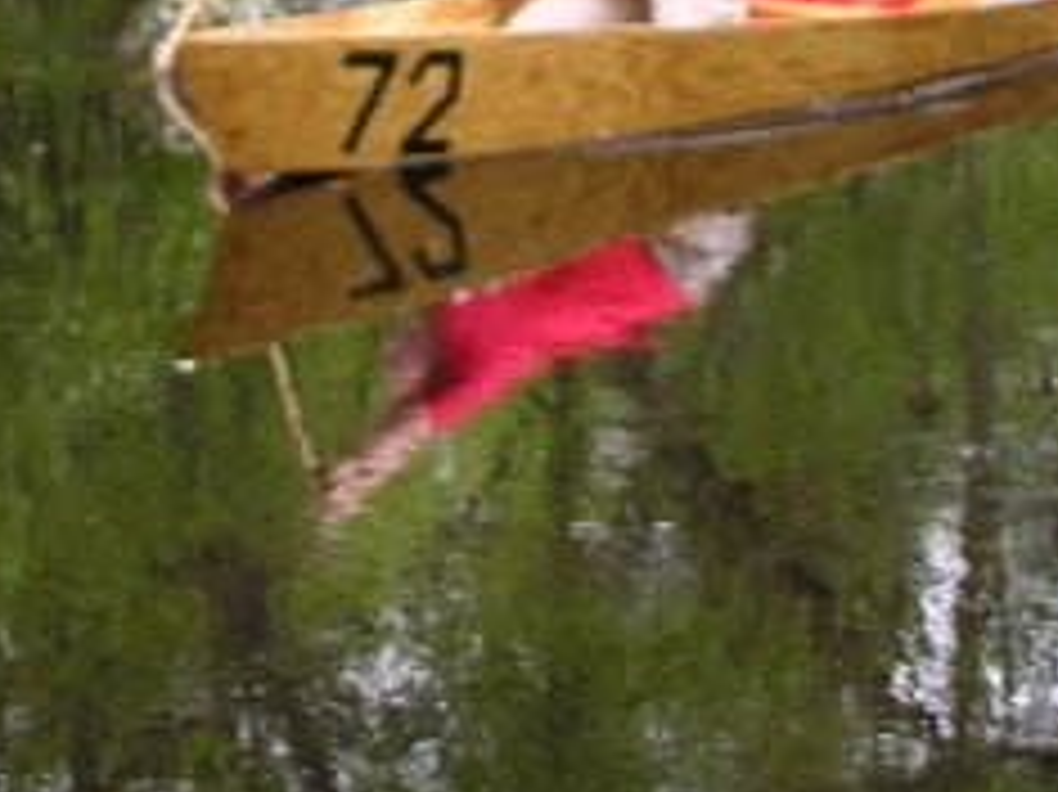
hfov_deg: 15.1
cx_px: 446
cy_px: 63
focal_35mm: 131
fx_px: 4002
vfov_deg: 11.2
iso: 50
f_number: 2.8
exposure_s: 1/125
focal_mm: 8.9
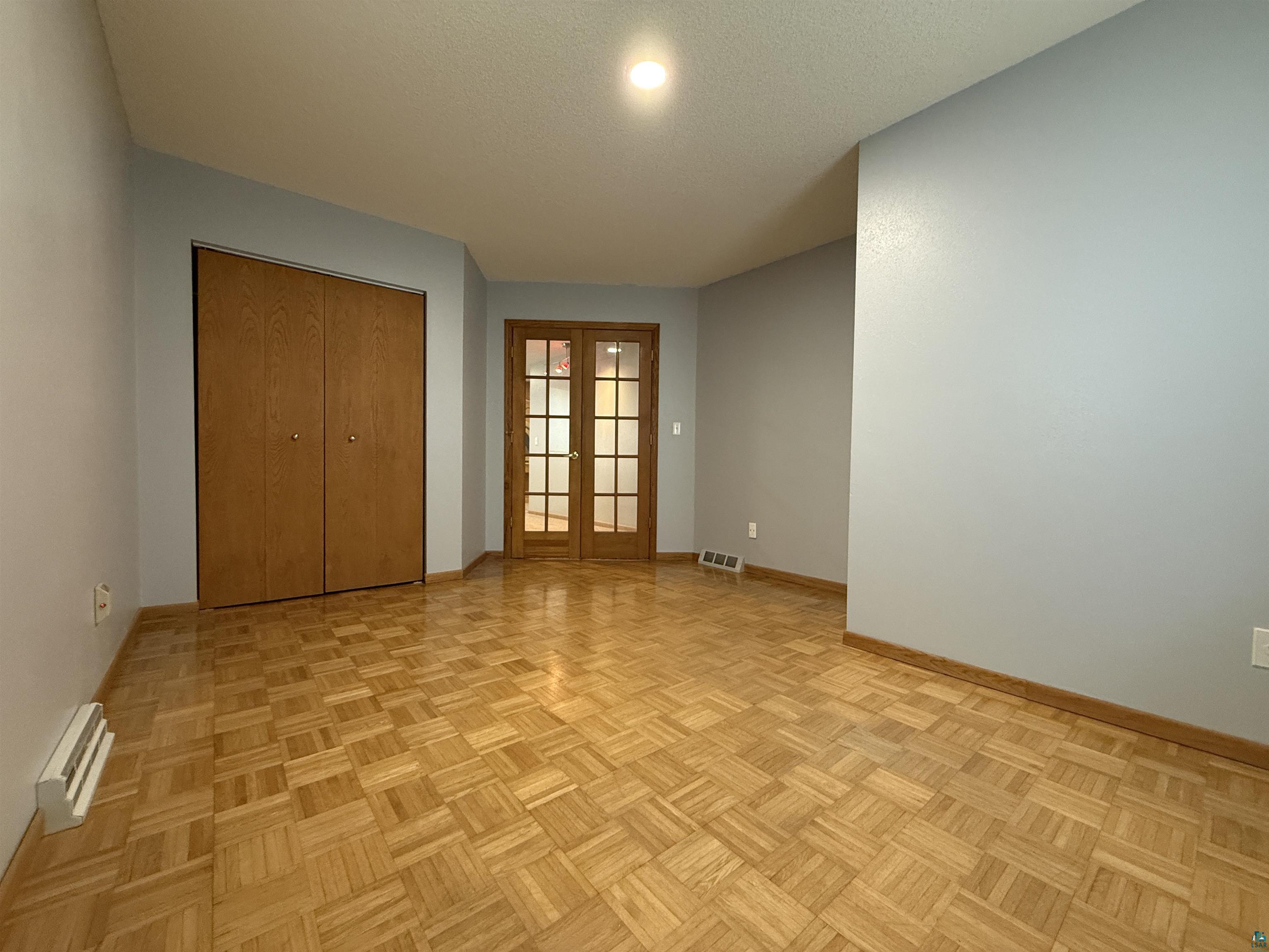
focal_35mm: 14
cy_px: 476
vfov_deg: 85.7
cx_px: 634
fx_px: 513
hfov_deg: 102.1
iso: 400
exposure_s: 1/60
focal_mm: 2.22
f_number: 2.2
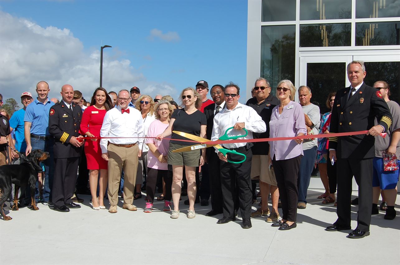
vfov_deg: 34.1
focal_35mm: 39
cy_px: 132
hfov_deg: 49.6
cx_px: 200
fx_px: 433
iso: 200
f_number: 10
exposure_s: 1/400
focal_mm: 26
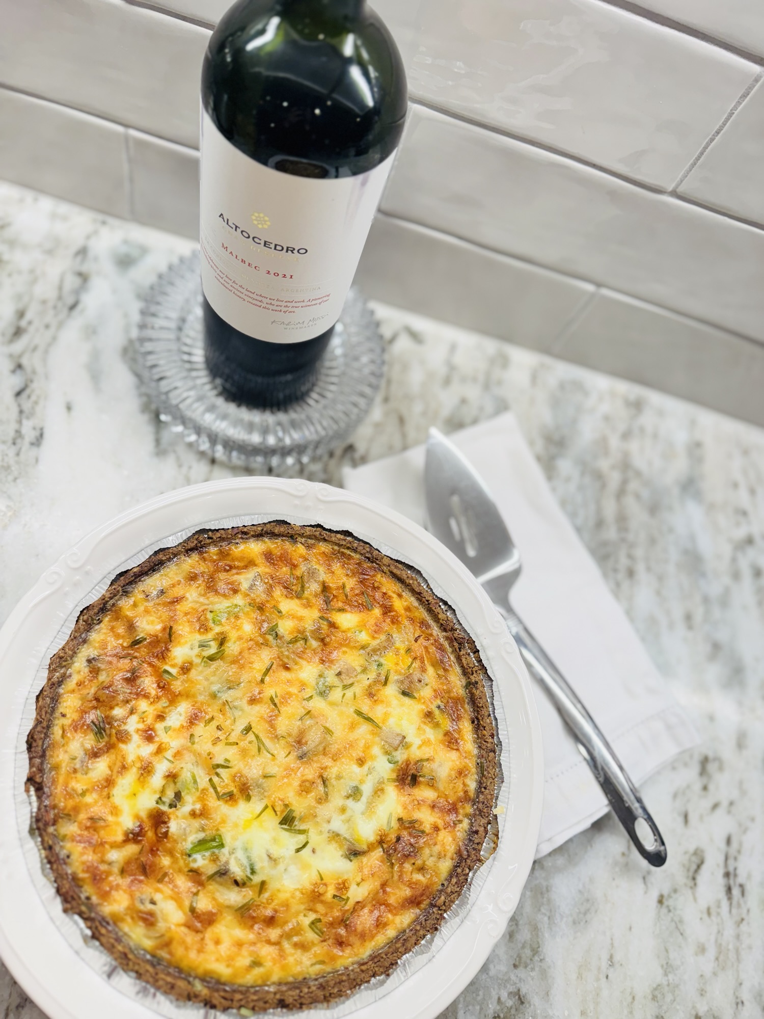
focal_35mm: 24
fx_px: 706
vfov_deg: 71.6
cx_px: 382
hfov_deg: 56.8
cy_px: 510
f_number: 1.78
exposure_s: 1/226
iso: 64
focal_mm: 6.76
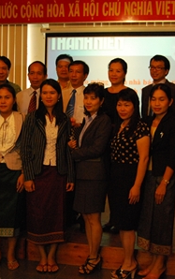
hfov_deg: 21.7
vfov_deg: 34.0
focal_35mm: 60
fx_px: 457
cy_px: 139
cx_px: 84
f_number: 4.5
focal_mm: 26
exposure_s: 1/100
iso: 1600
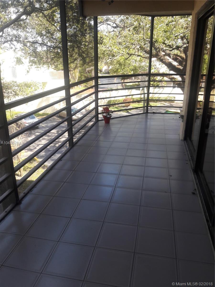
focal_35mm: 28
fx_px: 232
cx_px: 108
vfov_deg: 63.4
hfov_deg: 49.7
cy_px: 144
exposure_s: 1/152
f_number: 1.9
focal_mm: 3.7
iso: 40
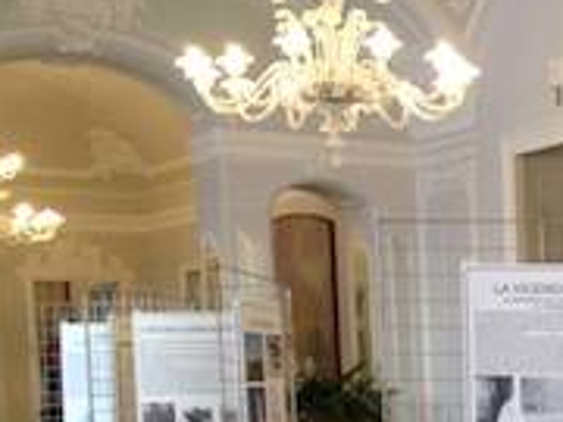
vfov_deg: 14.5
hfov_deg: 19.1
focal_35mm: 97
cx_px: 672
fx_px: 1578
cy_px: 567
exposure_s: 1/30
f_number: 2.4
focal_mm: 4.28
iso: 80
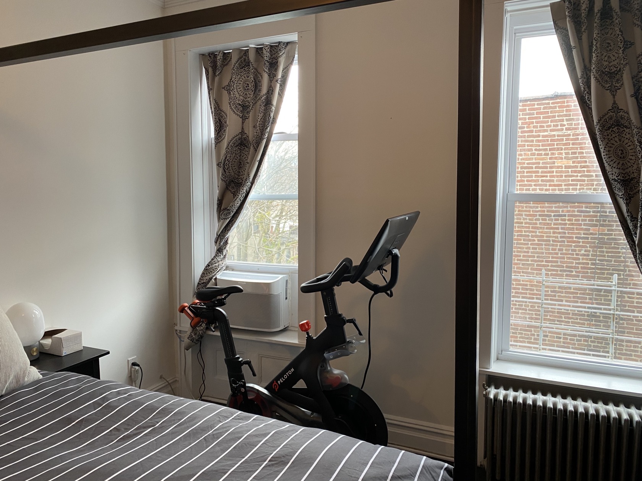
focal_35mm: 26
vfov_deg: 53.1
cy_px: 240
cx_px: 321
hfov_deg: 67.3
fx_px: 482
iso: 125
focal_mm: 4.25
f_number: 1.8
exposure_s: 1/60
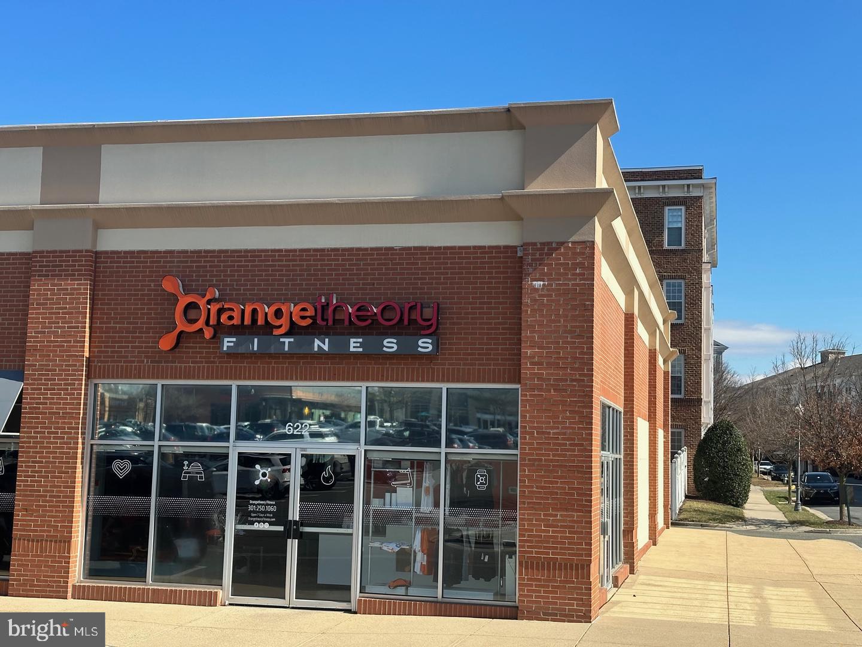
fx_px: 1195
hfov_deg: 39.7
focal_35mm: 48
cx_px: 431
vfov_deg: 30.3
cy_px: 324
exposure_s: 1/3058
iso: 64
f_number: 1.78
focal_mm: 6.86
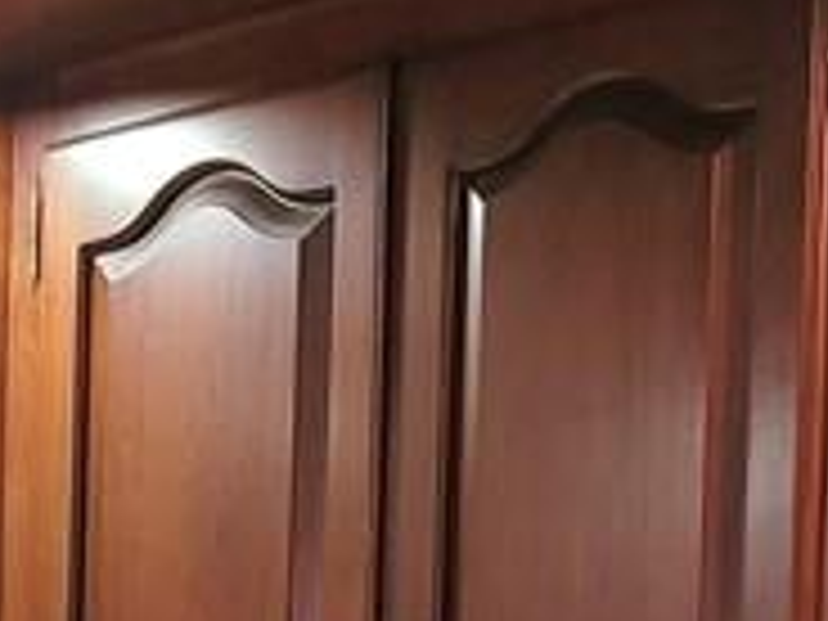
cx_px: 108
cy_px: 1323
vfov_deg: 9.4
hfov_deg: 13.5
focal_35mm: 145
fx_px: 3468
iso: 320
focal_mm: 5.4
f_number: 1.8
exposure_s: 1/40
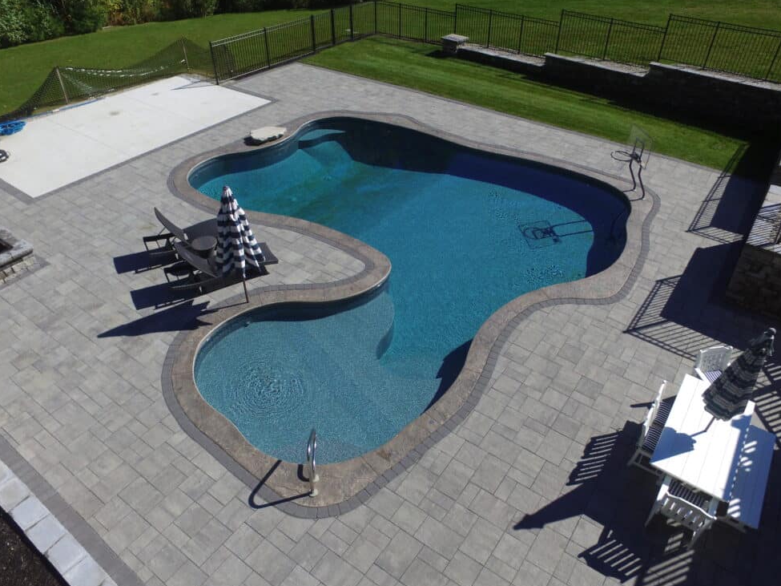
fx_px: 474
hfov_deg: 79.0
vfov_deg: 63.4
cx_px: 405
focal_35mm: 21
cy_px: 303
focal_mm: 3.61
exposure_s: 1/1642
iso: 100
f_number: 2.8
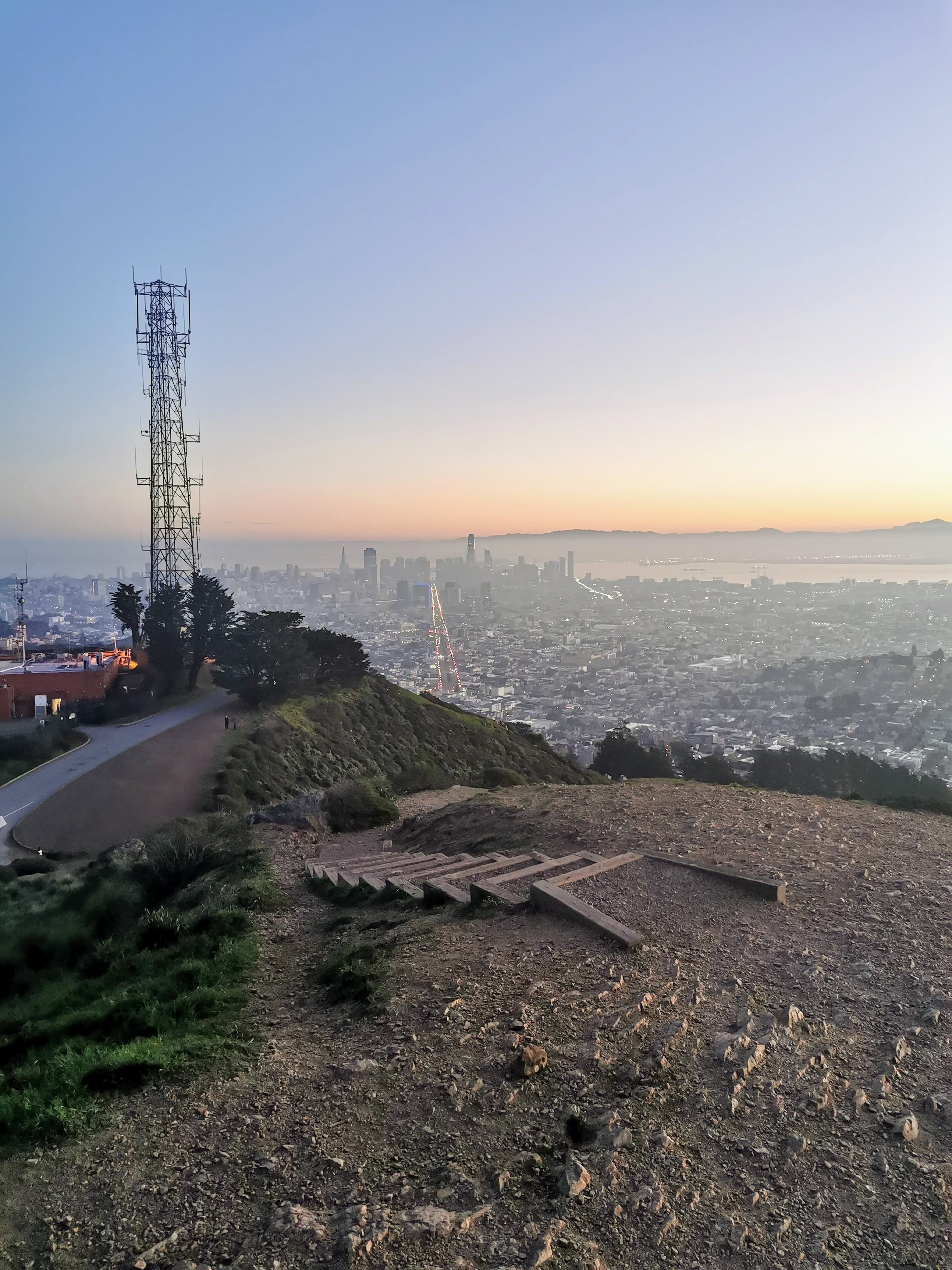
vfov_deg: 65.3
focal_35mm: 27
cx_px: 476
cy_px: 635
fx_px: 990
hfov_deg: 51.4
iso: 250
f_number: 1.6
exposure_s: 1/120
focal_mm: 5.56
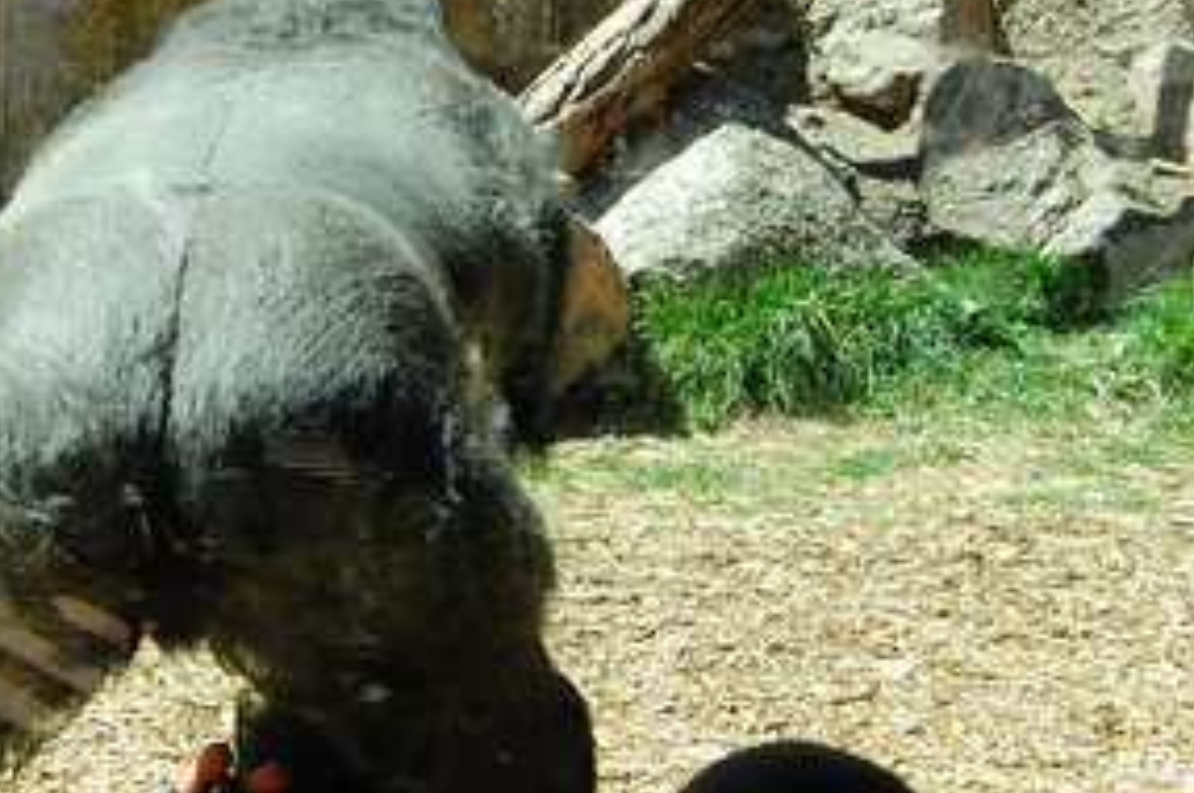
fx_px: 2783
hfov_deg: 23.9
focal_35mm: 84
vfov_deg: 16.1
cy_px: 175
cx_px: 292
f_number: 9
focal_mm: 20
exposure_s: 1/320
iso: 400
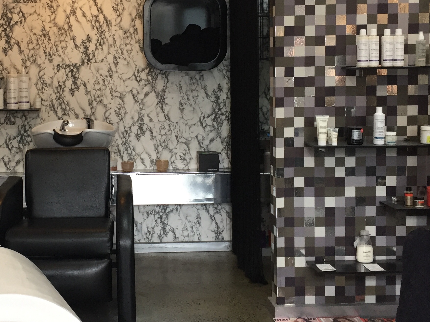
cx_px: 125
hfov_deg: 35.0
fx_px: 671
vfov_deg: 26.9
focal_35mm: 54
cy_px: 114
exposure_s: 1/33
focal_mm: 4.15
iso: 50
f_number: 2.2
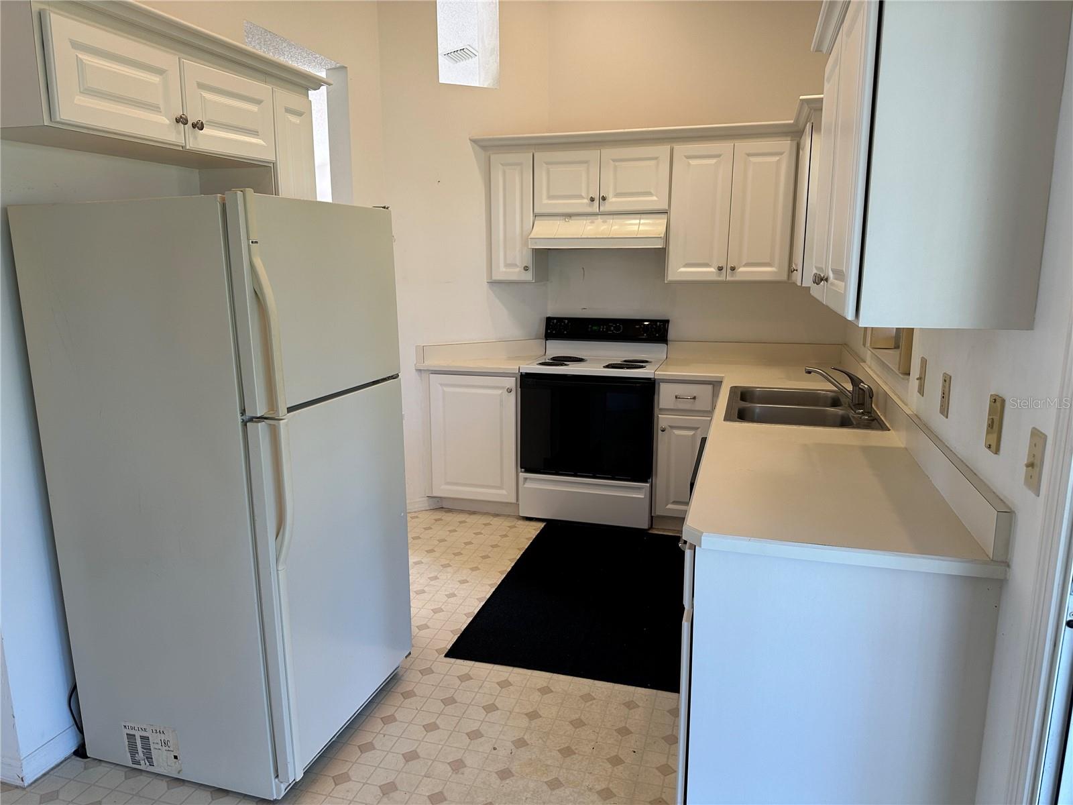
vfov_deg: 56.8
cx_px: 536
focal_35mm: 24
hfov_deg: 71.6
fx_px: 744
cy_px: 402
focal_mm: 6.86
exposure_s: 1/120
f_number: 1.78
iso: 125
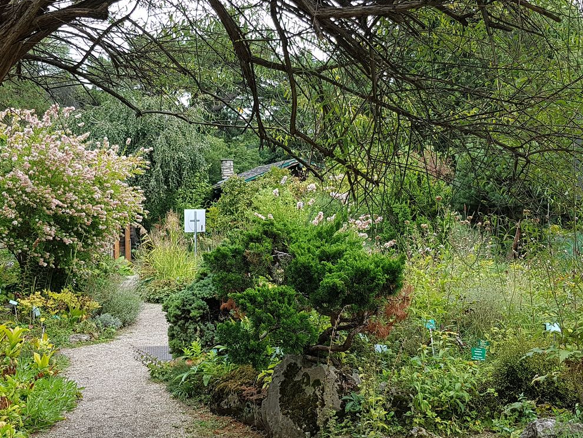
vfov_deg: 34.4
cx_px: 292
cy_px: 205
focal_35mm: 42
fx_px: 708
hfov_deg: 44.8
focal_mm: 4.2
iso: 50
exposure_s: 1/399
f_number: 1.7
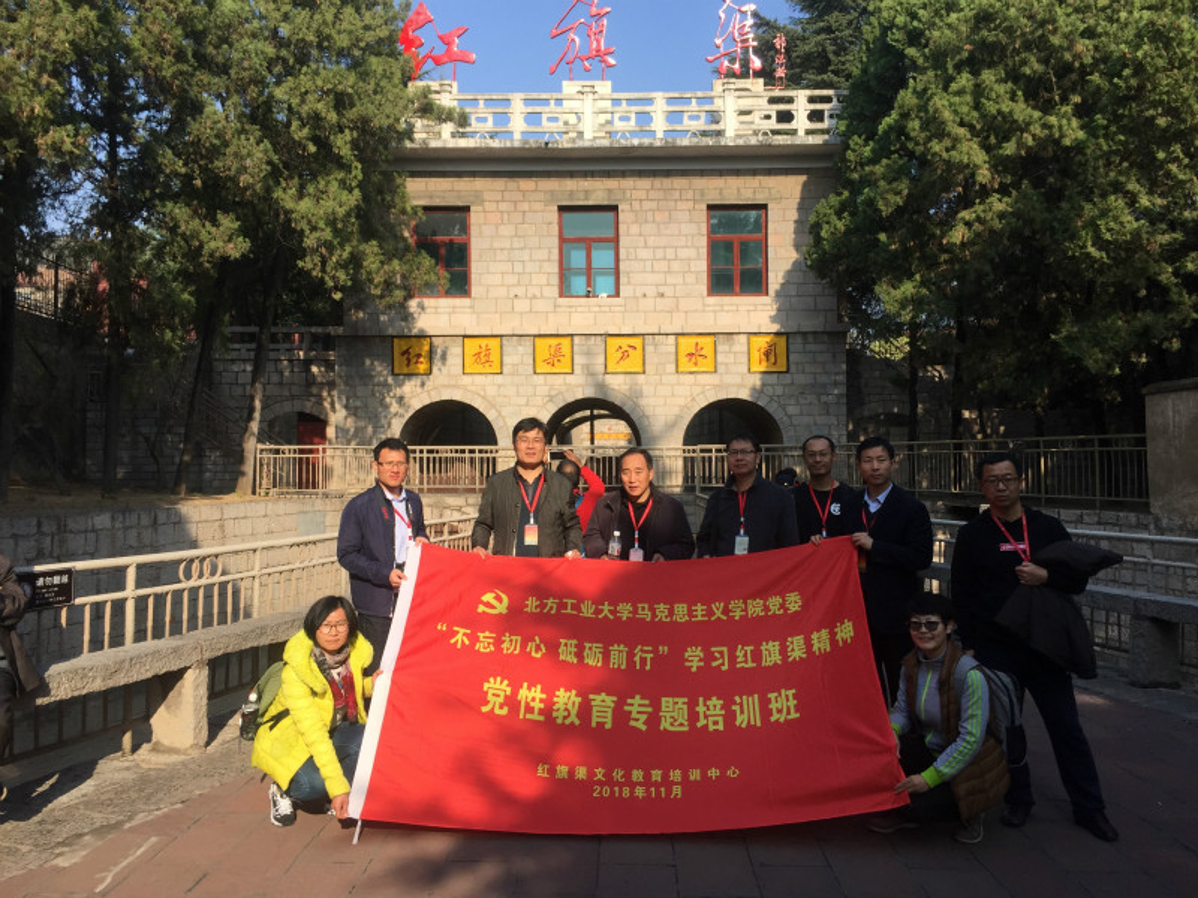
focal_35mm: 29
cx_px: 599
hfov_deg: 61.7
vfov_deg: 48.2
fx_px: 1004
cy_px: 449
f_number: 2.2
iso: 32
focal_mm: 4.15
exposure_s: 1/1276
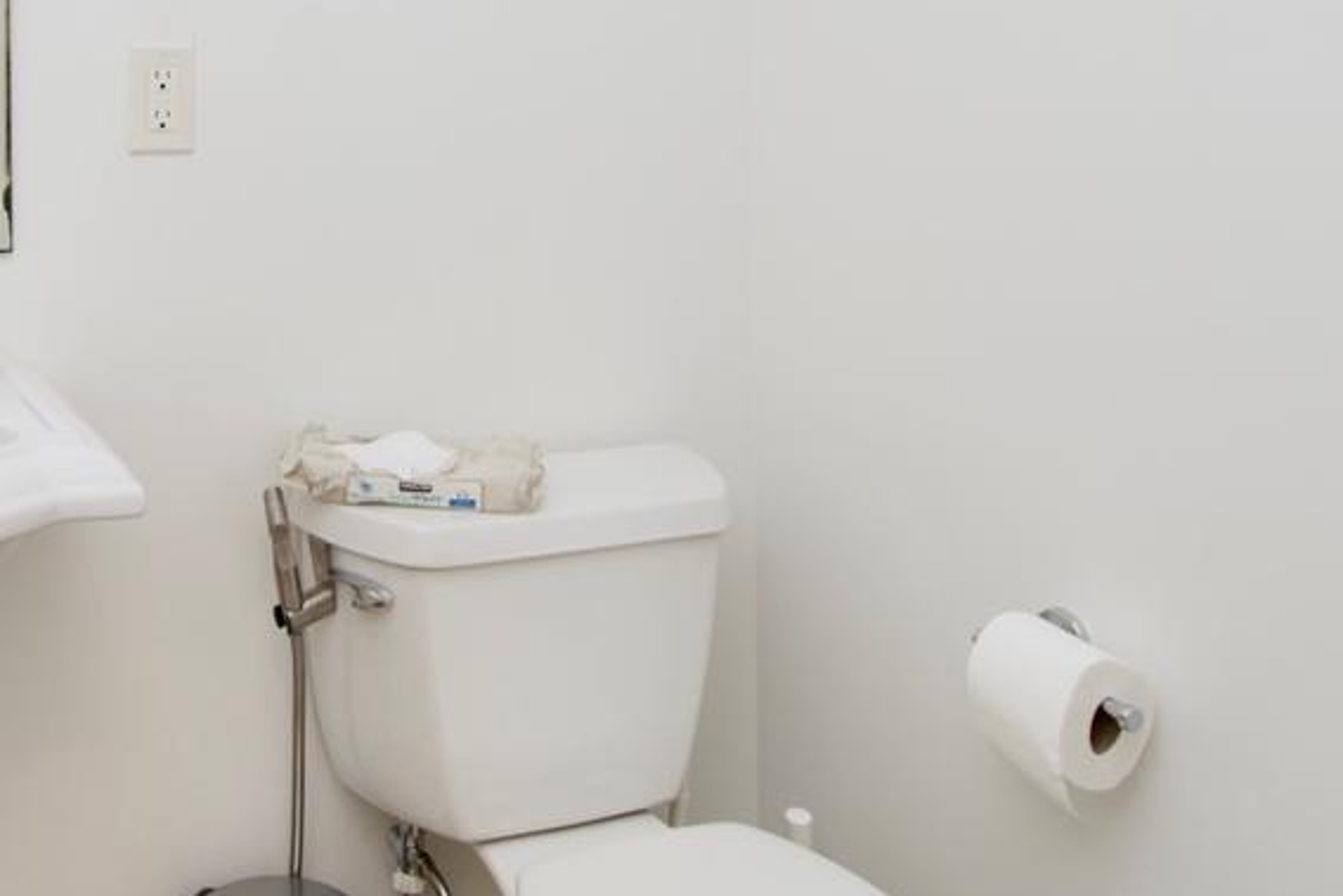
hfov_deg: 47.3
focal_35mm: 38
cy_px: 14
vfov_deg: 32.5
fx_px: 1418
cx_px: 227
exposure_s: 1/30
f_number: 7.1
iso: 320
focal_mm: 10
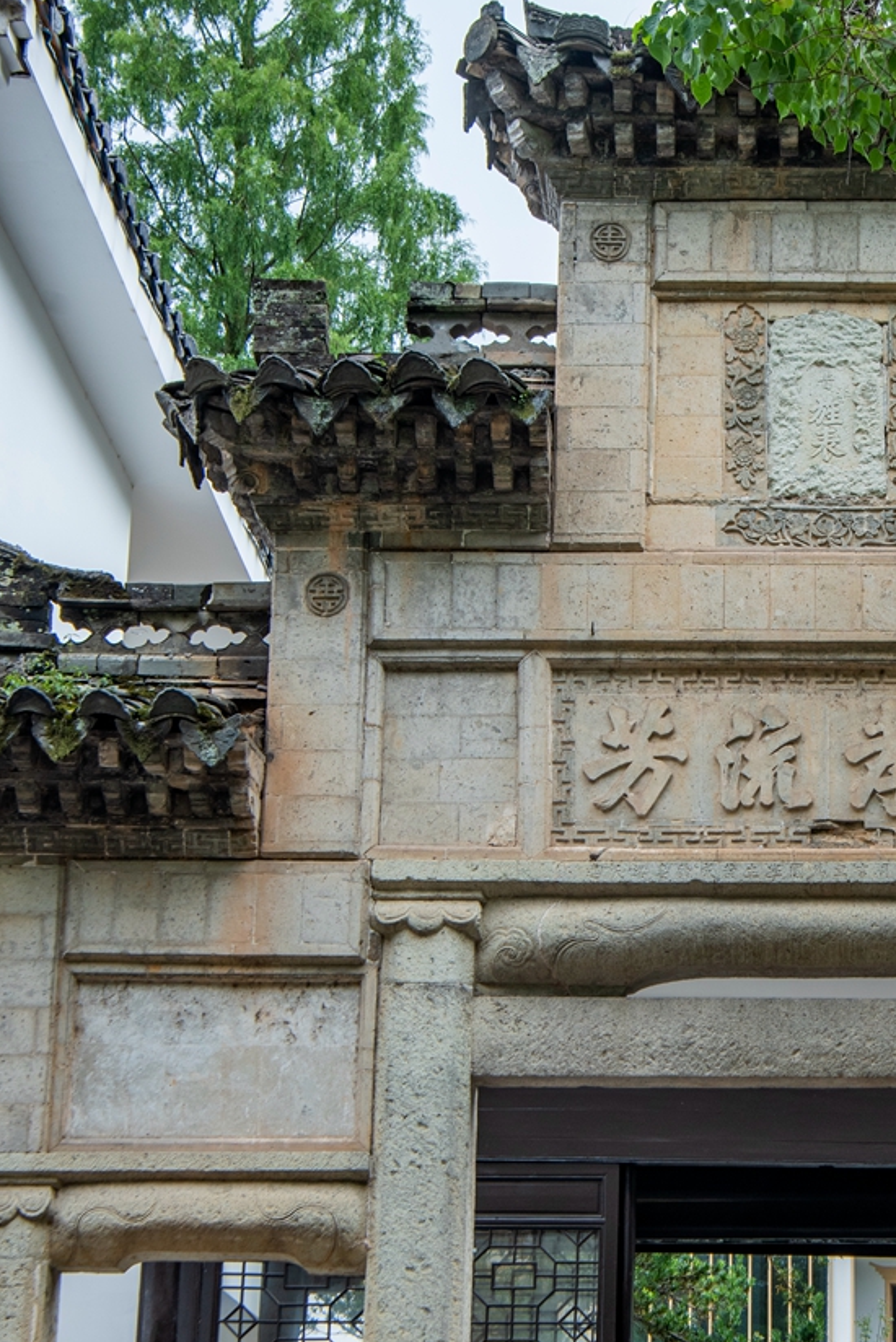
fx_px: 3096
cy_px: 917
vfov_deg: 24.3
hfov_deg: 16.2
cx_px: 819
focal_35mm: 83
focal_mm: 38
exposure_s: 1/100
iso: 125
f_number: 10
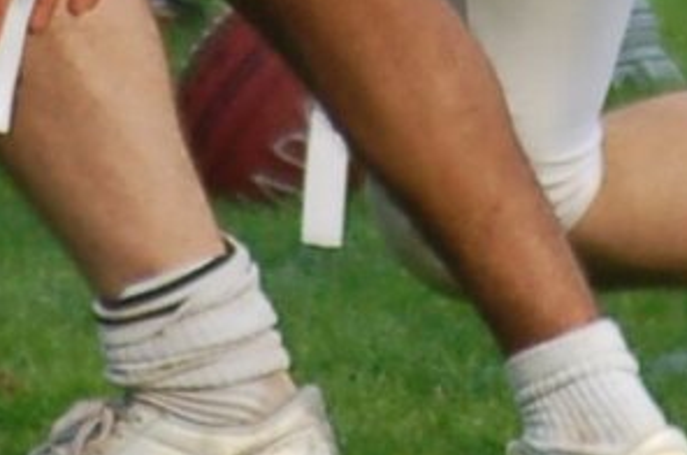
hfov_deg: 0.9
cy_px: -483
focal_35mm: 2177
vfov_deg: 0.6
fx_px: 41450
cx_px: 562
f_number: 5
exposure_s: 1/1000
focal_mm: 195
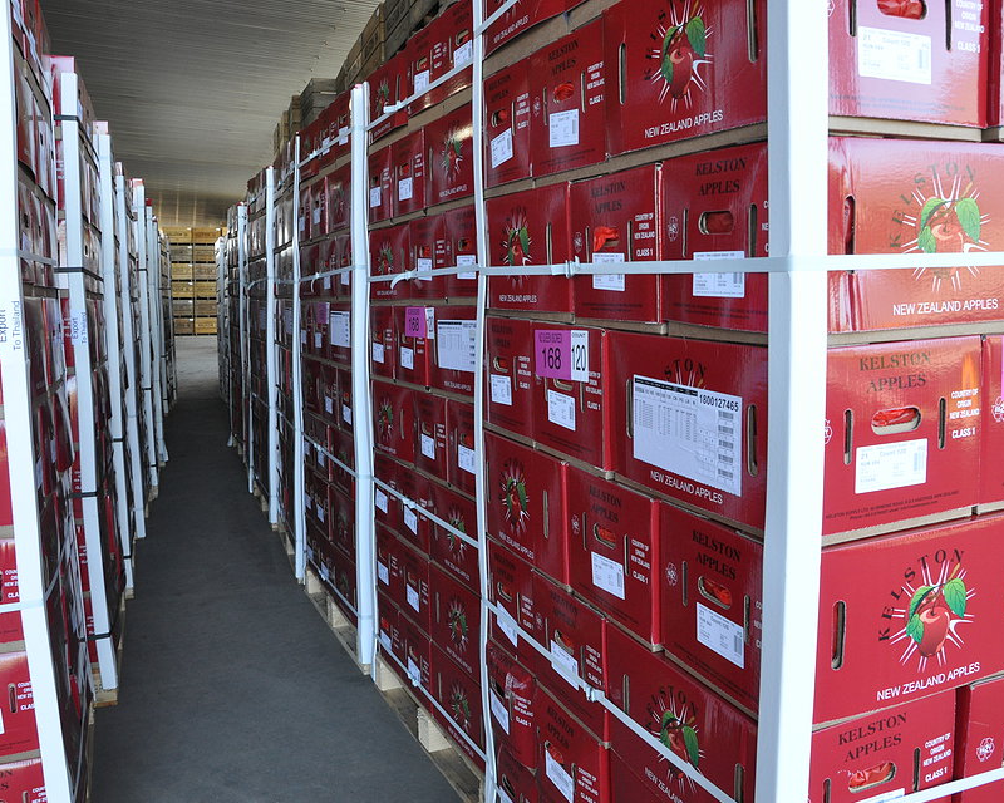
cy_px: 398
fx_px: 921
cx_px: 542
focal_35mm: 31
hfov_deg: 57.1
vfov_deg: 47.1
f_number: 8
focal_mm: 18
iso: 800
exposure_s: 1/60
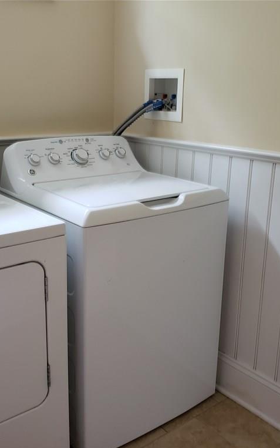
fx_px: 452
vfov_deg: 52.7
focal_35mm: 37
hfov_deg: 34.4
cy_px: 225
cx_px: 117
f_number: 2.4
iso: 250
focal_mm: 4.3
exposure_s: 1/20
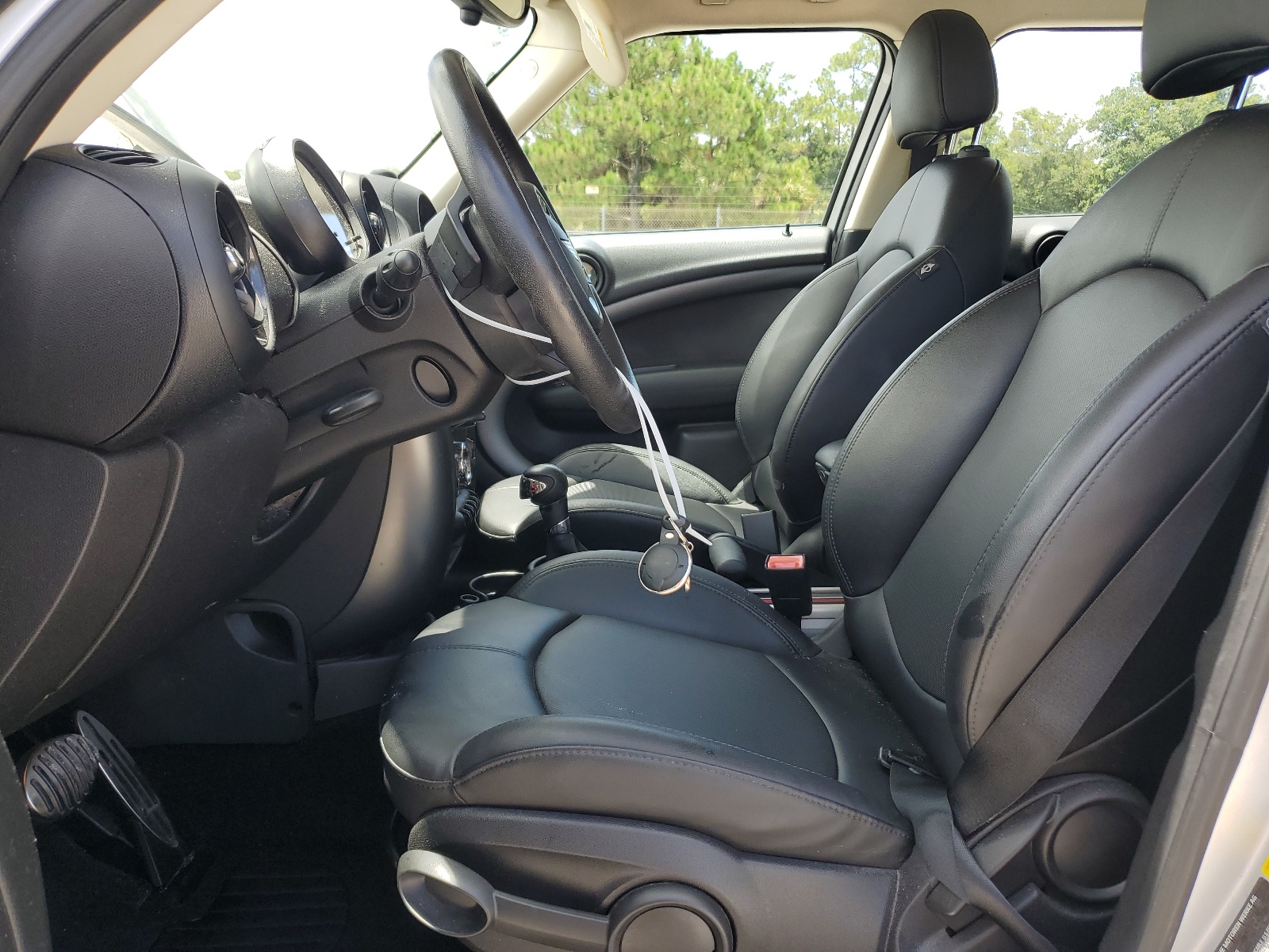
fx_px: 953
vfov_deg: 53.1
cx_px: 634
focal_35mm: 26
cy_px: 476
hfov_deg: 67.3
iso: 50
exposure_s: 1/400
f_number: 1.5
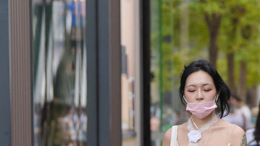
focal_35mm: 302
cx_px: 212
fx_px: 2081
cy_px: 154
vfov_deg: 4.0
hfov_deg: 7.1
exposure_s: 1/640
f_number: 3.5
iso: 320
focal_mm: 110
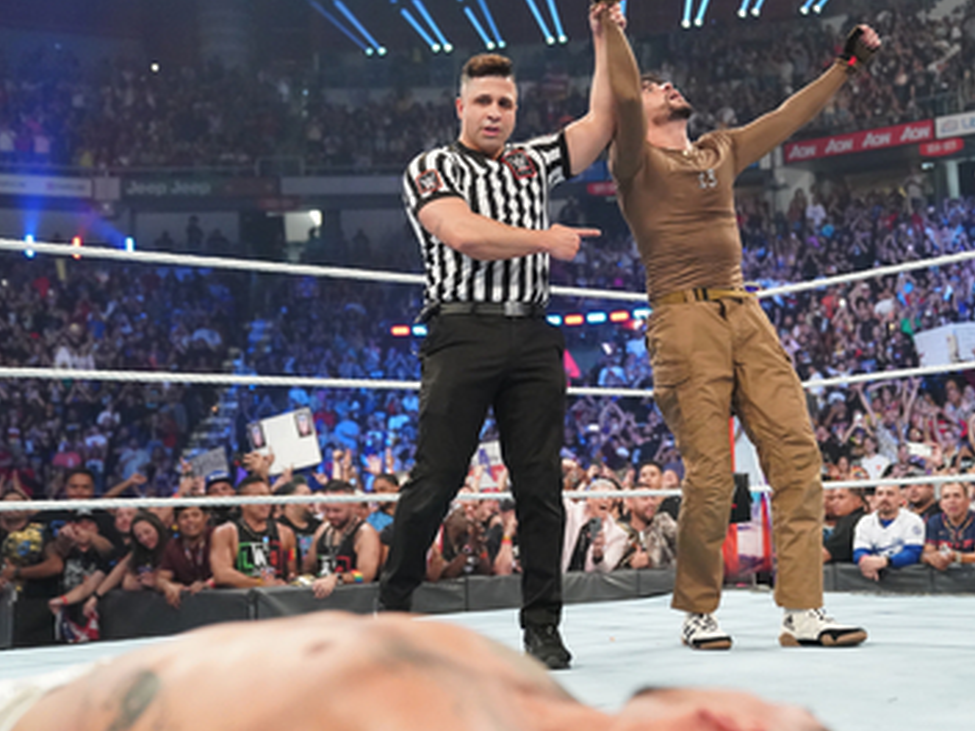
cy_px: 316
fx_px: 1662
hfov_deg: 32.4
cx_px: 654
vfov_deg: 24.8
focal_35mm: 59
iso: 8000
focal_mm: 45
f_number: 2.8
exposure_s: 1/800
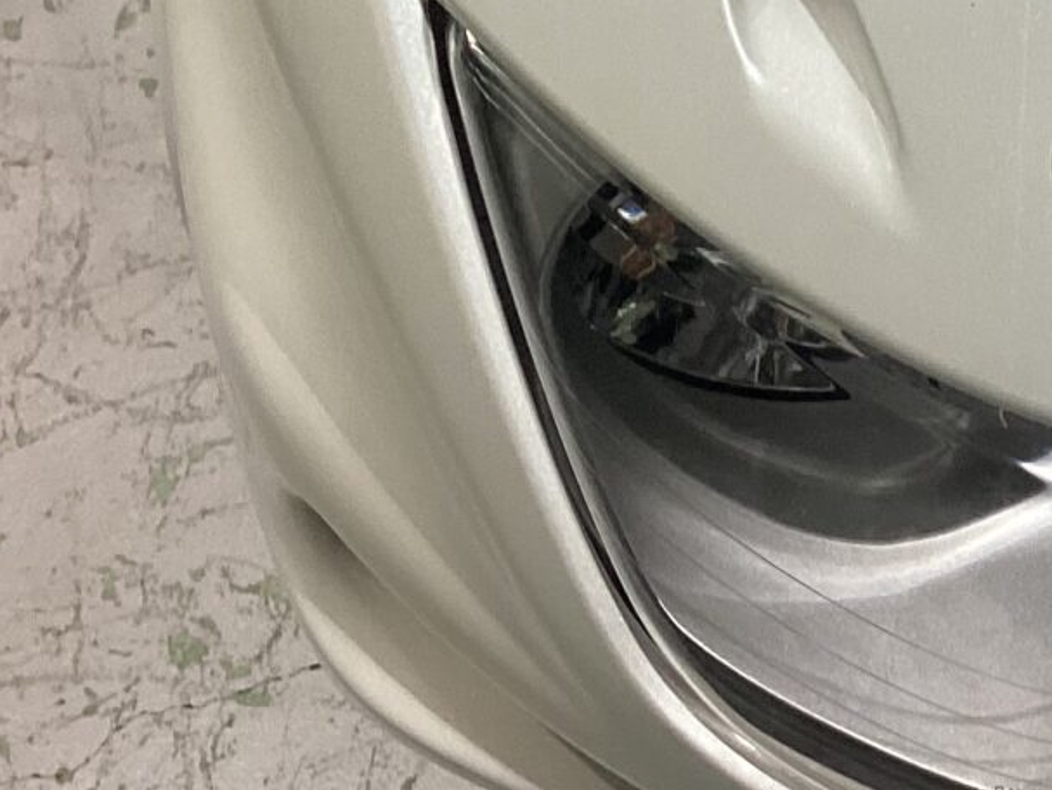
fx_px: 2980
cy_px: -152
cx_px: 1094
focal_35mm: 98
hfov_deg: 19.4
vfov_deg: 14.6
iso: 64
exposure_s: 1/60
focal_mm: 3.3
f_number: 2.4
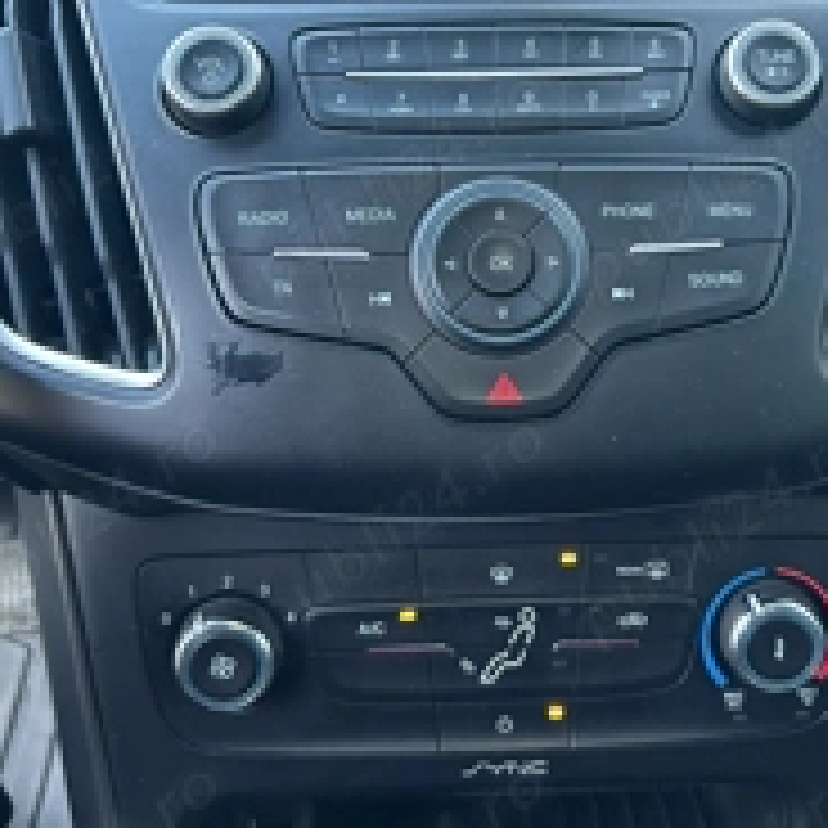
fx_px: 1353
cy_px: 252
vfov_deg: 33.6
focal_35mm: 50
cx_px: 536
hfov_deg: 33.8
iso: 160
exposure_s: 1/60
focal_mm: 5.7
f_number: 1.5
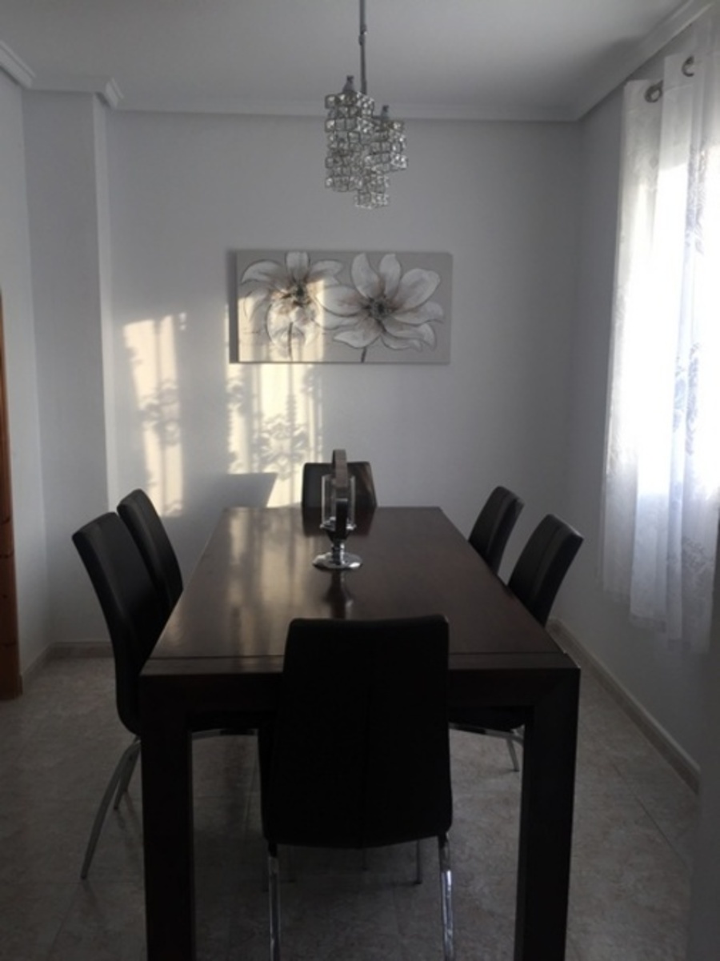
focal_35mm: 29
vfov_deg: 61.7
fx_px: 805
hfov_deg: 48.2
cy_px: 480
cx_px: 360
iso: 32
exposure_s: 1/50
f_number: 2.2
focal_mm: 4.15
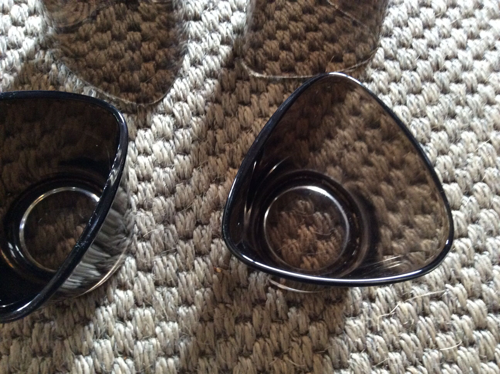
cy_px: 187
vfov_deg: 44.1
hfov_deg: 56.9
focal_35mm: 32
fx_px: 462
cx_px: 250
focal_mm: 3.3
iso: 250
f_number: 2.4
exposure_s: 1/17
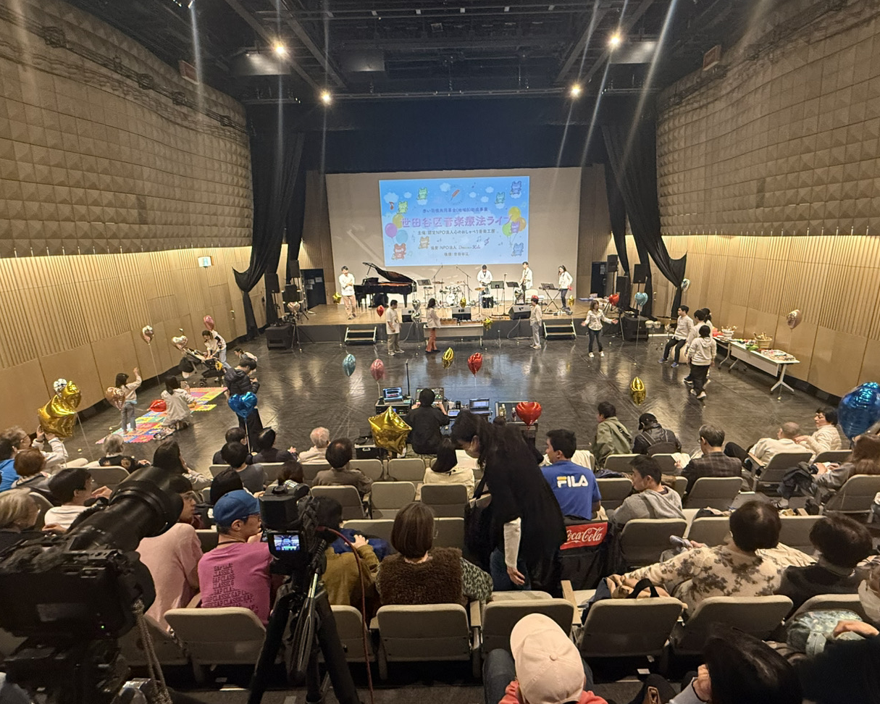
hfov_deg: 86.3
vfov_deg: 73.8
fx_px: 469
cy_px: 369
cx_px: 466
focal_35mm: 18
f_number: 2.2
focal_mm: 2.22
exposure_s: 1/50
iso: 500
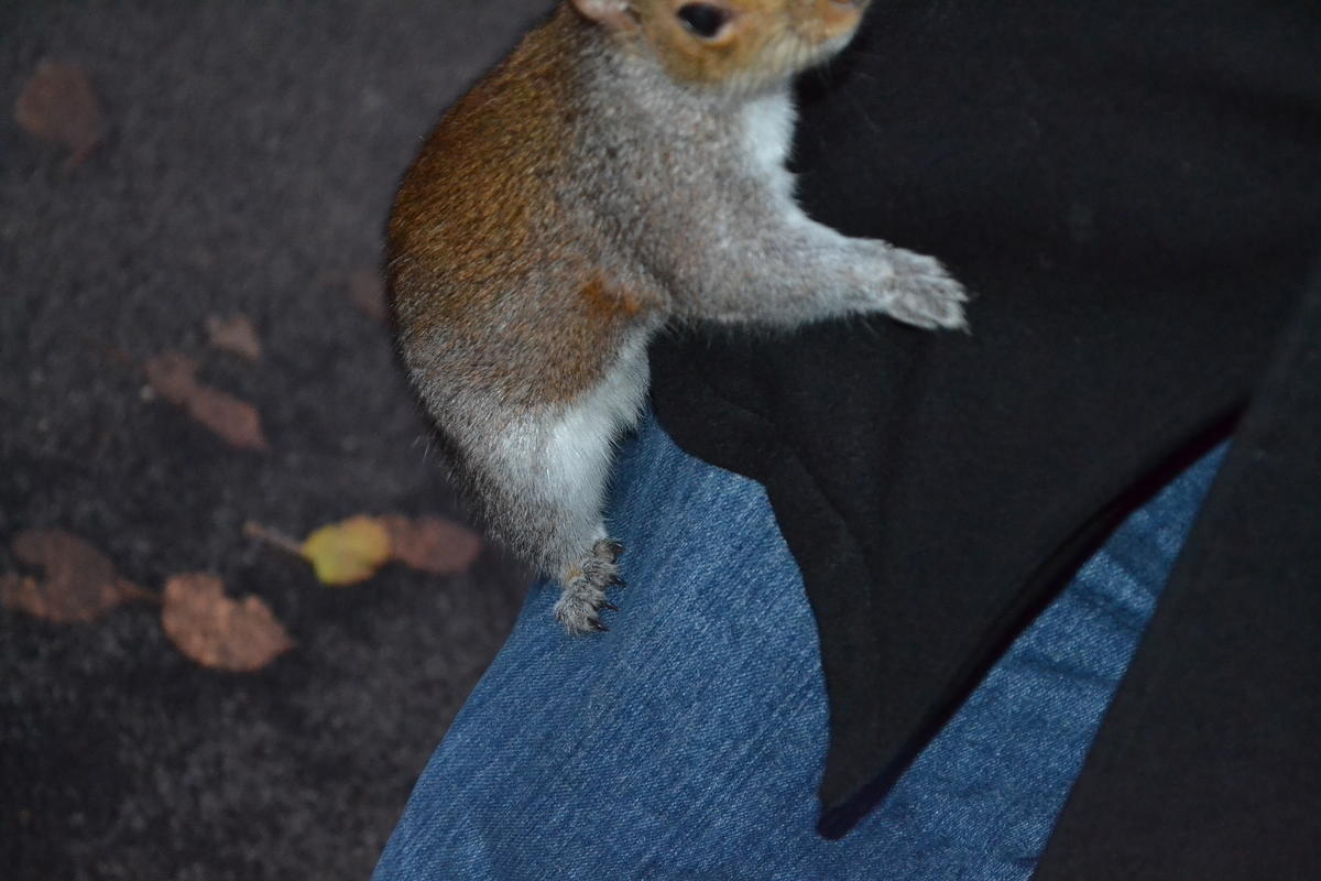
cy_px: 440
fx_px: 3027
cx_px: 660
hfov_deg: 24.6
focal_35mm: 82
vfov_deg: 16.6
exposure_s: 1/60
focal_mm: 55
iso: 3200
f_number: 5.6
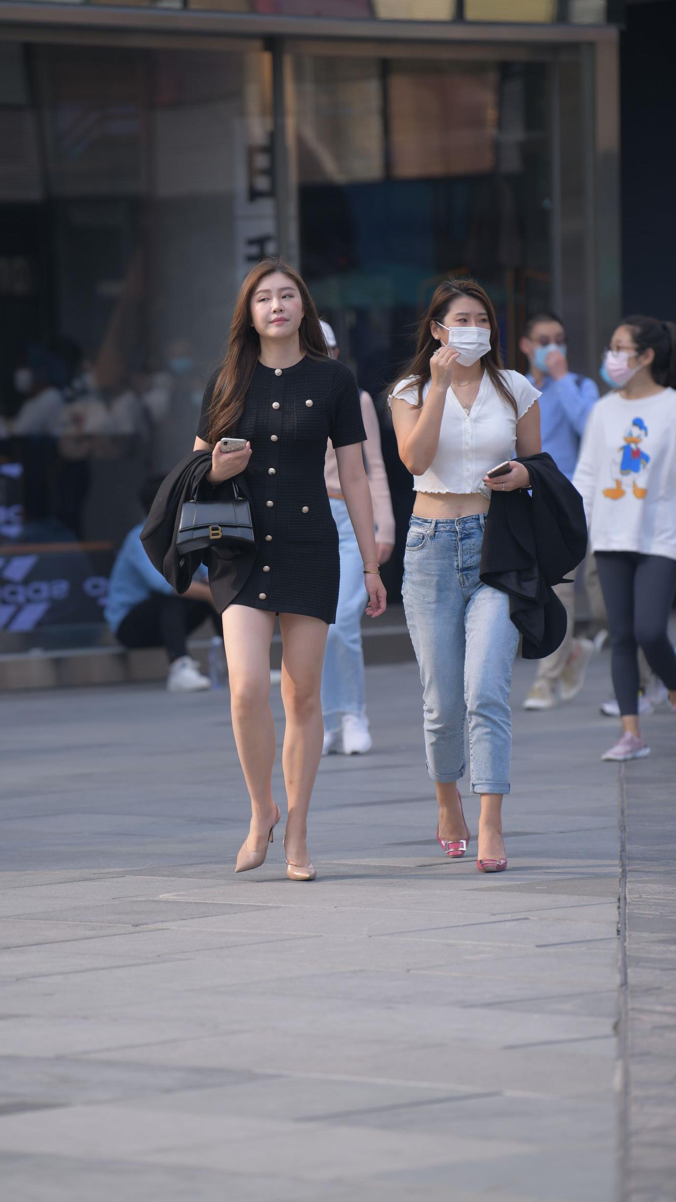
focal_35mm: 210
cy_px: 601
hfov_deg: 5.8
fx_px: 6690
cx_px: 290
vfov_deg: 10.3
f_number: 3.5
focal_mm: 200
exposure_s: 1/800
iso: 160
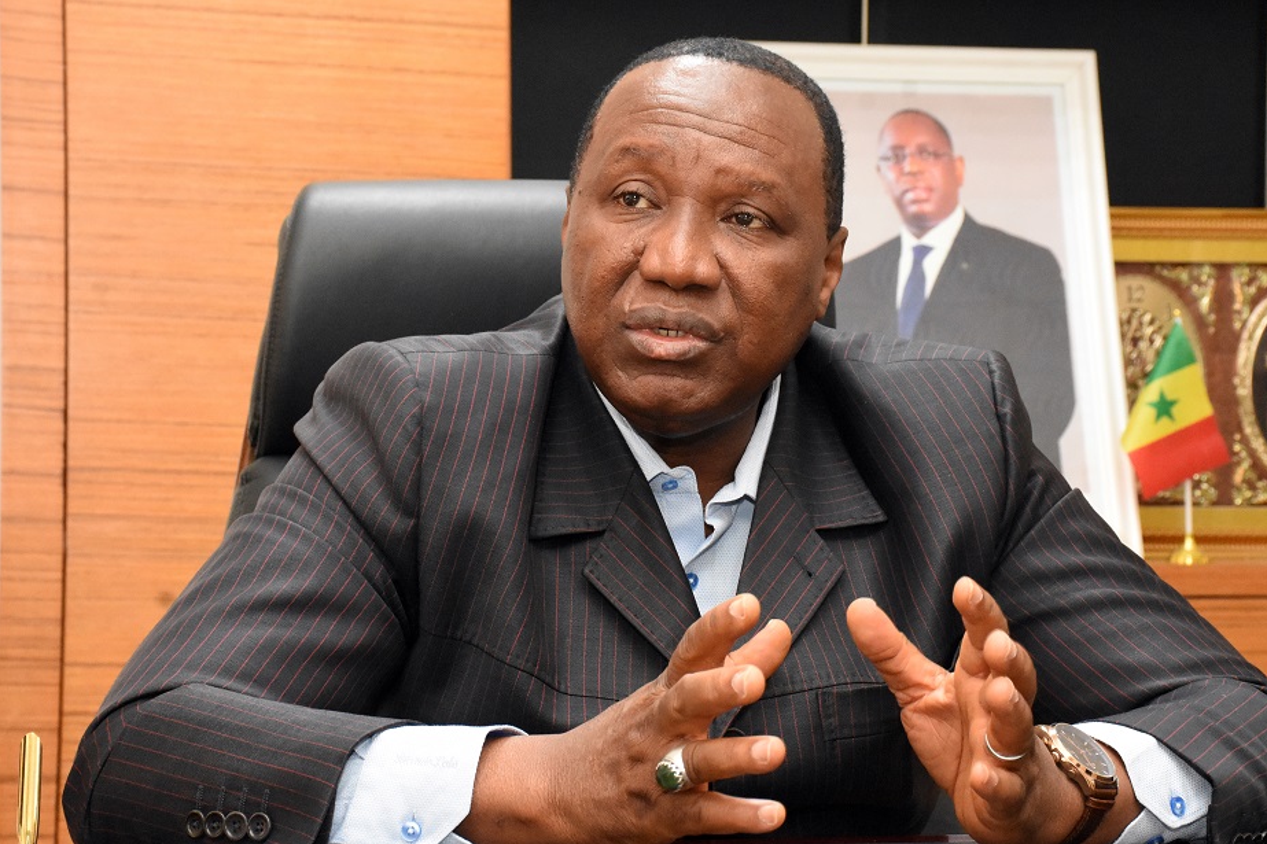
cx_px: 685
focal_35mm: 91
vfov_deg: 15.0
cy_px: 390
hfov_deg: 22.4
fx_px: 3202
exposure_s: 1/160
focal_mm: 56
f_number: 9
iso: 5000
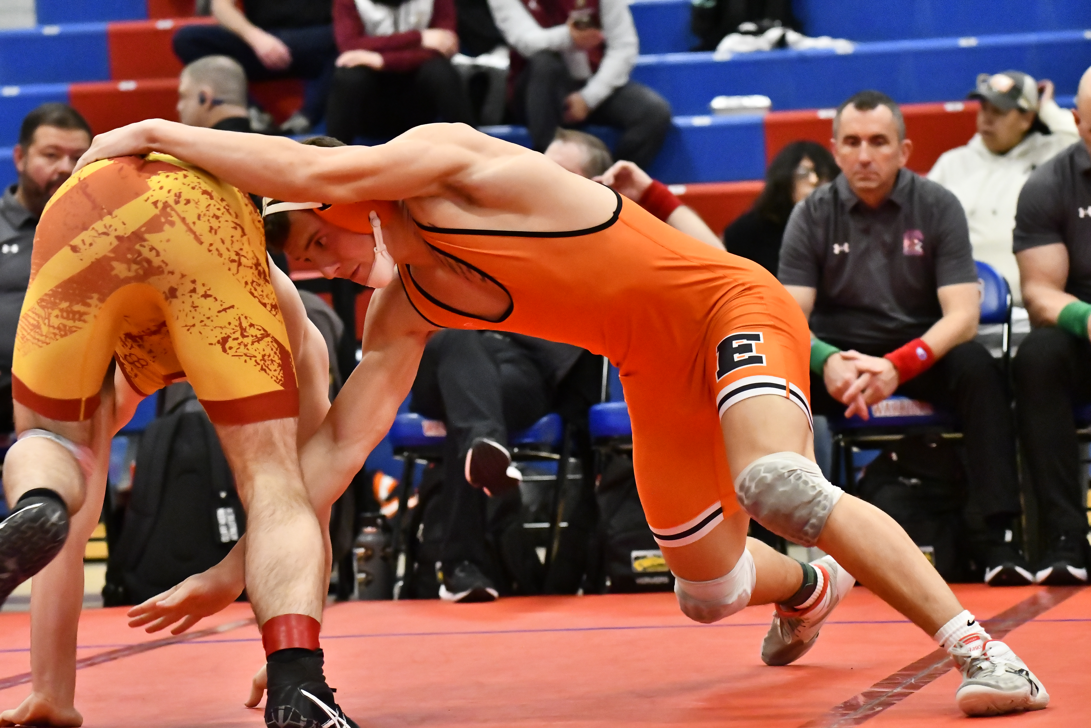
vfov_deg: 8.3
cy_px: 364
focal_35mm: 165
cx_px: 546
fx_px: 5000
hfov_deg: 12.5
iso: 12800
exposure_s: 1/800
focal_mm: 110
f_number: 4
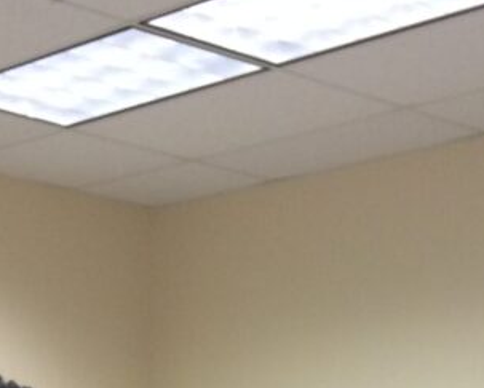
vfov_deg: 11.4
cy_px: 942
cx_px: 358
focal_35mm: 112
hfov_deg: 17.1
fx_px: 1606
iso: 64
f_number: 2.2
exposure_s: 1/30
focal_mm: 4.15
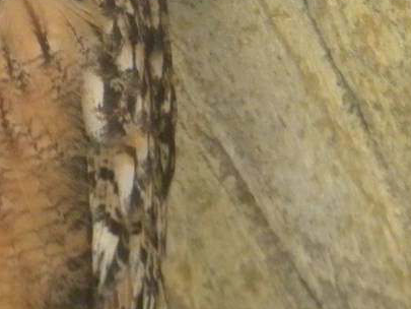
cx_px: -50
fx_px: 6936
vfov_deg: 2.5
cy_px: -56
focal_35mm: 584
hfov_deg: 3.4
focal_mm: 26.8
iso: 400
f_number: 5
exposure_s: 1/51.2
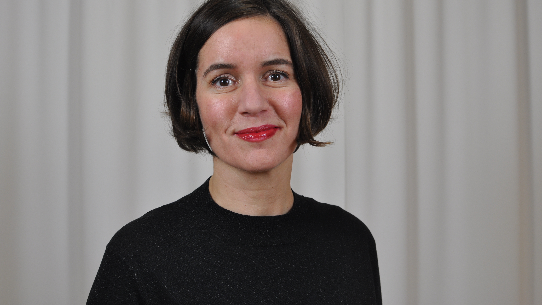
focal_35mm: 56
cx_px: 268
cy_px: 139
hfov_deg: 37.5
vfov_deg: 21.6
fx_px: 798
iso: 400
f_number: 4.5
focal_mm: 35
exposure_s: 1/80
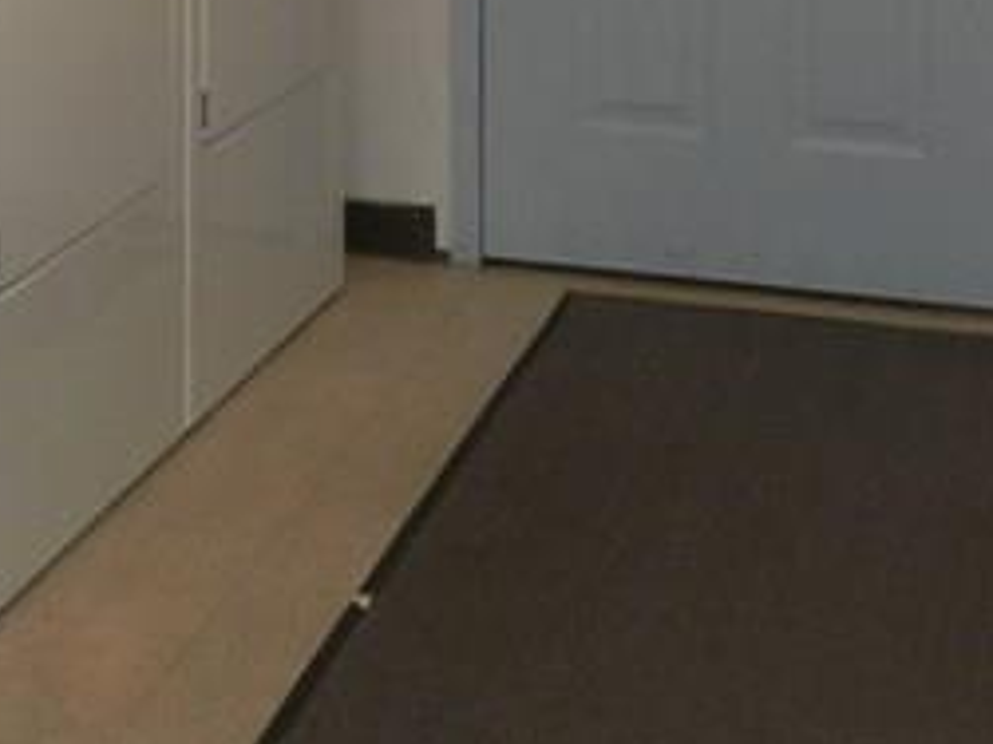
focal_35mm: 94
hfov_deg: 20.8
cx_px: 316
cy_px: -443
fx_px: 2695
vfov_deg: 14.4
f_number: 3.4
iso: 200
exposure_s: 1/30
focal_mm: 4
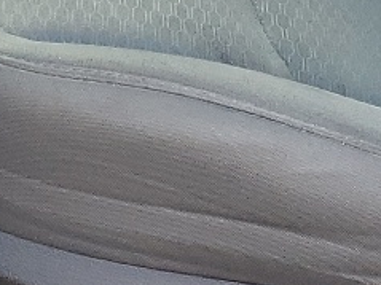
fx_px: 1914
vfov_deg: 8.0
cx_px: 53
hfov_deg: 11.3
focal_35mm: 174
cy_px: -366
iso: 50
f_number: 1.5
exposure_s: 1/179
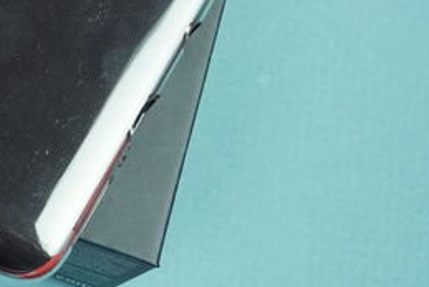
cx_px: -199
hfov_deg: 18.4
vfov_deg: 13.4
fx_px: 1180
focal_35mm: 99
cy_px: -75
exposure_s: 1/250
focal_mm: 31
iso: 3200
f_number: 7.1
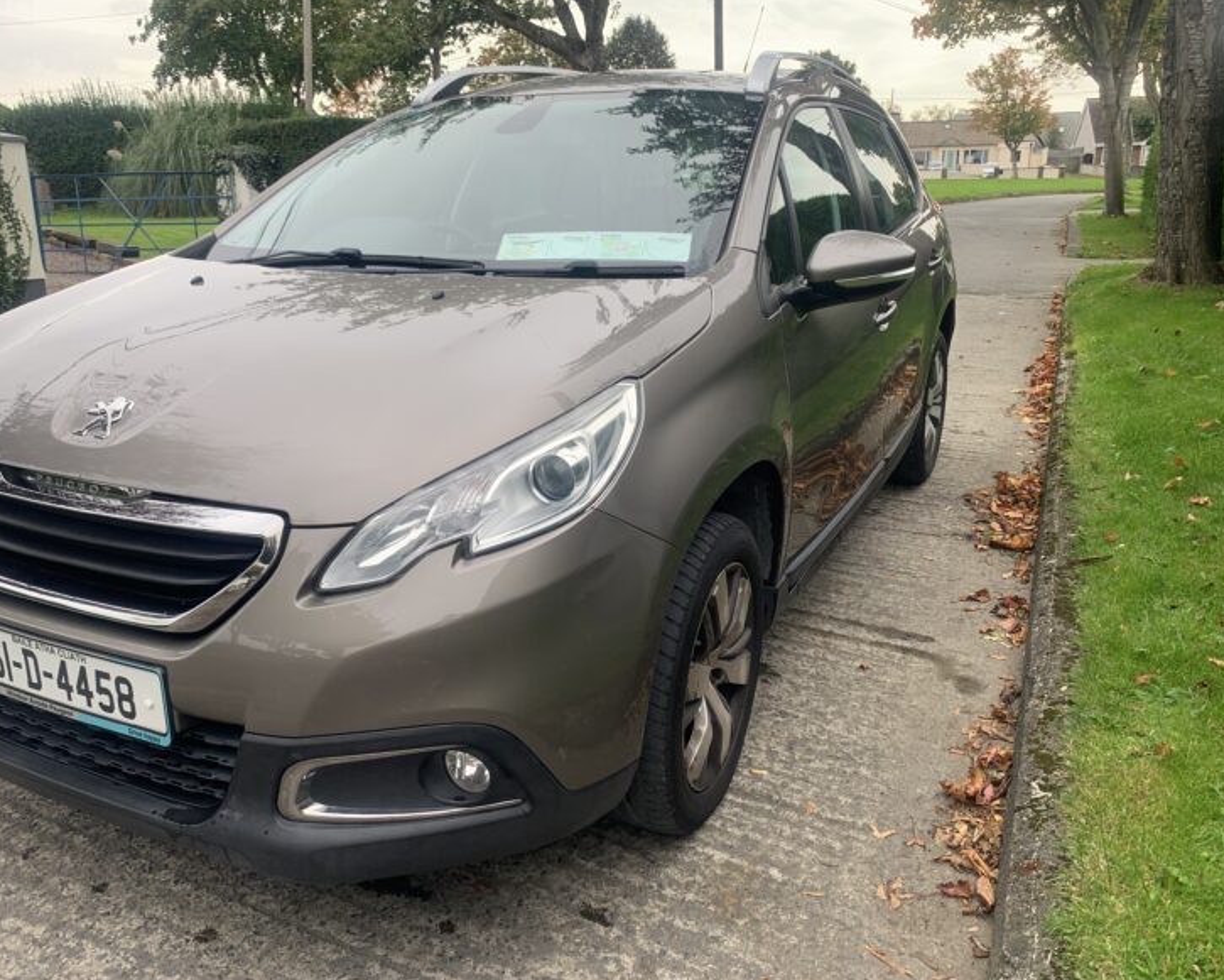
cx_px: 554
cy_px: 492
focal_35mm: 28
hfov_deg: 62.1
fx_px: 1014
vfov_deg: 51.5
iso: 25
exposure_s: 1/336
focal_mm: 4.25
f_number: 1.8
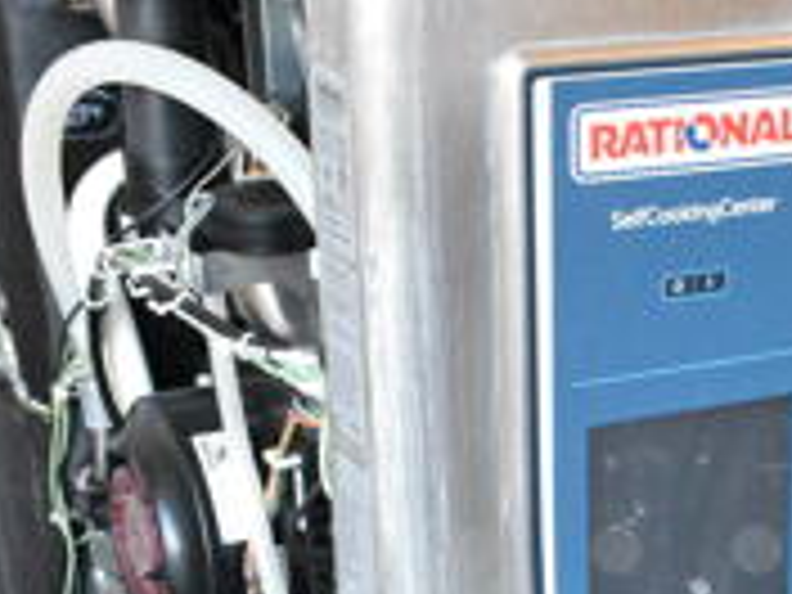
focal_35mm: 90
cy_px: 734
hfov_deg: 21.2
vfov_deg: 15.7
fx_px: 2059
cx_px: 756
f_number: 7.1
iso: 6400
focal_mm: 18
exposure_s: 1/200
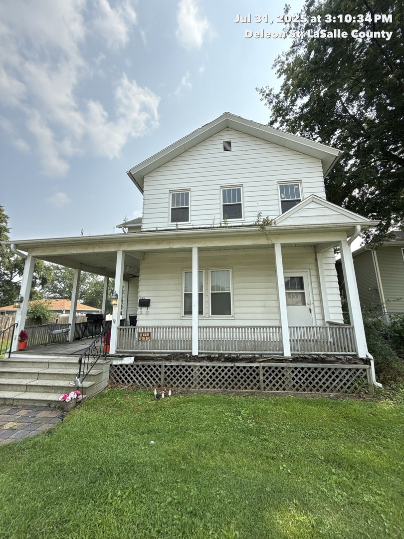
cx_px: 202
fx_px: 218
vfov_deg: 102.1
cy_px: 270
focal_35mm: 14
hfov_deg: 85.7
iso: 50
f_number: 2.2
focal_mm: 2.22
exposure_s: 1/1145
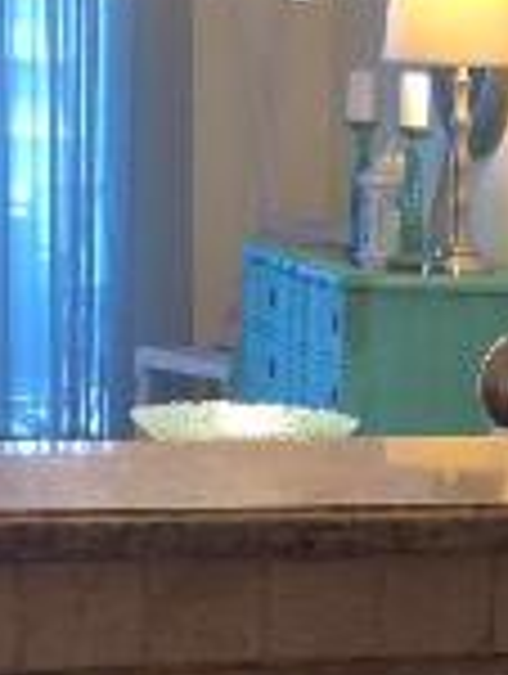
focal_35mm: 143
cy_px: 666
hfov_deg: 10.2
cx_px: 602
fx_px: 2790
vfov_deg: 13.6
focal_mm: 3.99
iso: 40
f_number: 1.8
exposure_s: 1/30
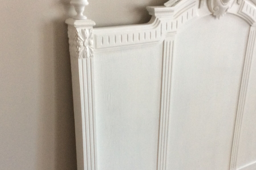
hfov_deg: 41.1
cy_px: 114
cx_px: 132
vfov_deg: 27.9
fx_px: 341
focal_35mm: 48
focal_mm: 3.3
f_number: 2.4
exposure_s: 1/25
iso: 80
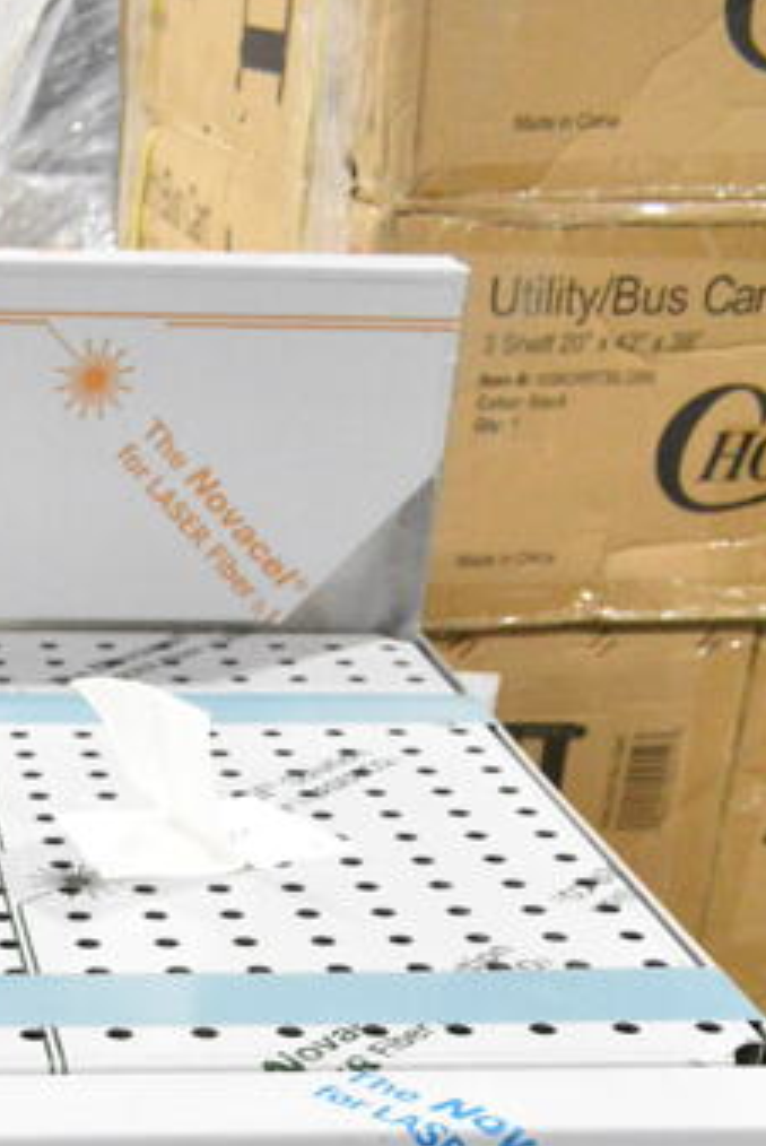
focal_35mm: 73
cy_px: 1426
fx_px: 2325
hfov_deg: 18.0
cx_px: -95
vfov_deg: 24.7
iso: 6400
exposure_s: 1/160
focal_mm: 18
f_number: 6.3
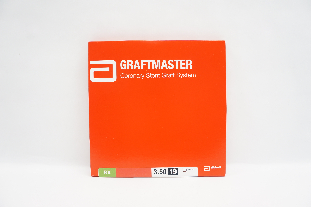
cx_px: 156
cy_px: 104
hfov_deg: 67.4
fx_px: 233
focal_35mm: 27
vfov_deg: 47.8
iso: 200
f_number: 6.3
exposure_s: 1/20
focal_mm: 18
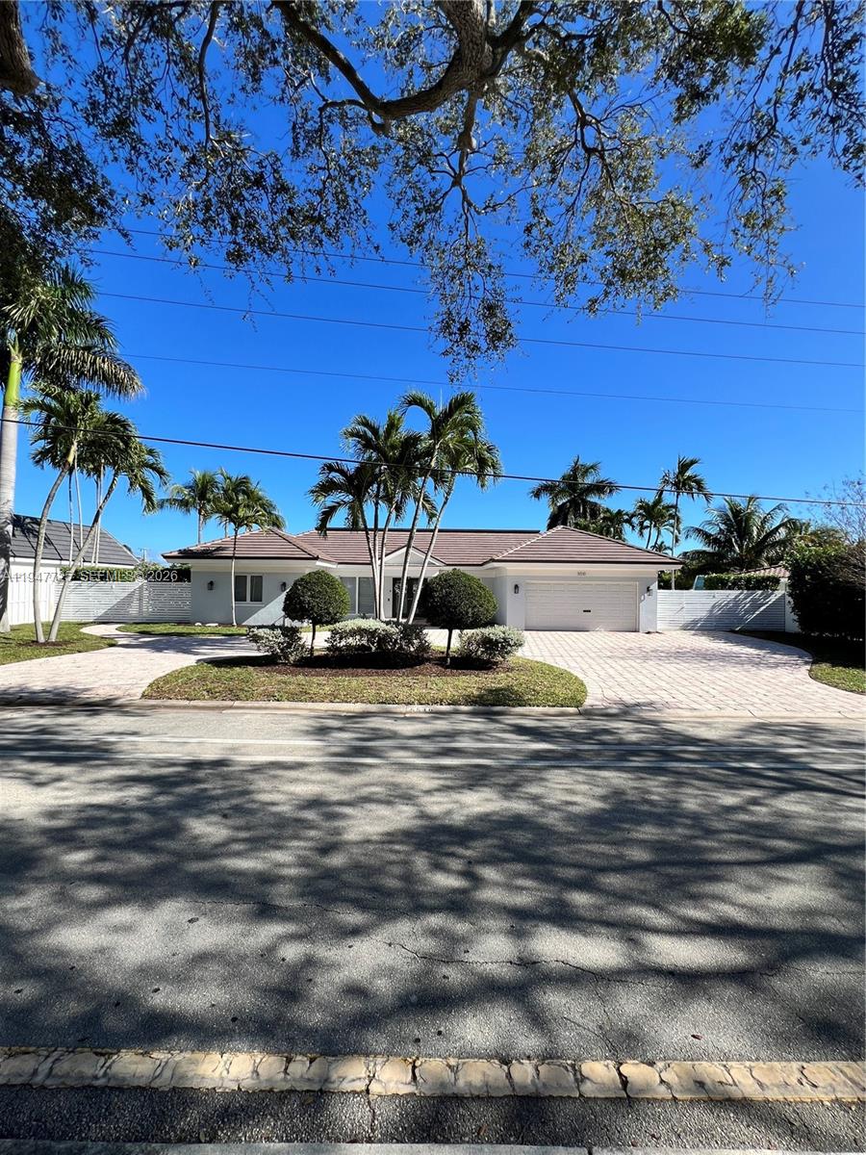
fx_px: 434
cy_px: 578
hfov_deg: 89.9
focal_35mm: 13
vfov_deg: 106.2
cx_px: 433
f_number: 1.8
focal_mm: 1.57
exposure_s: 1/1220
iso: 32
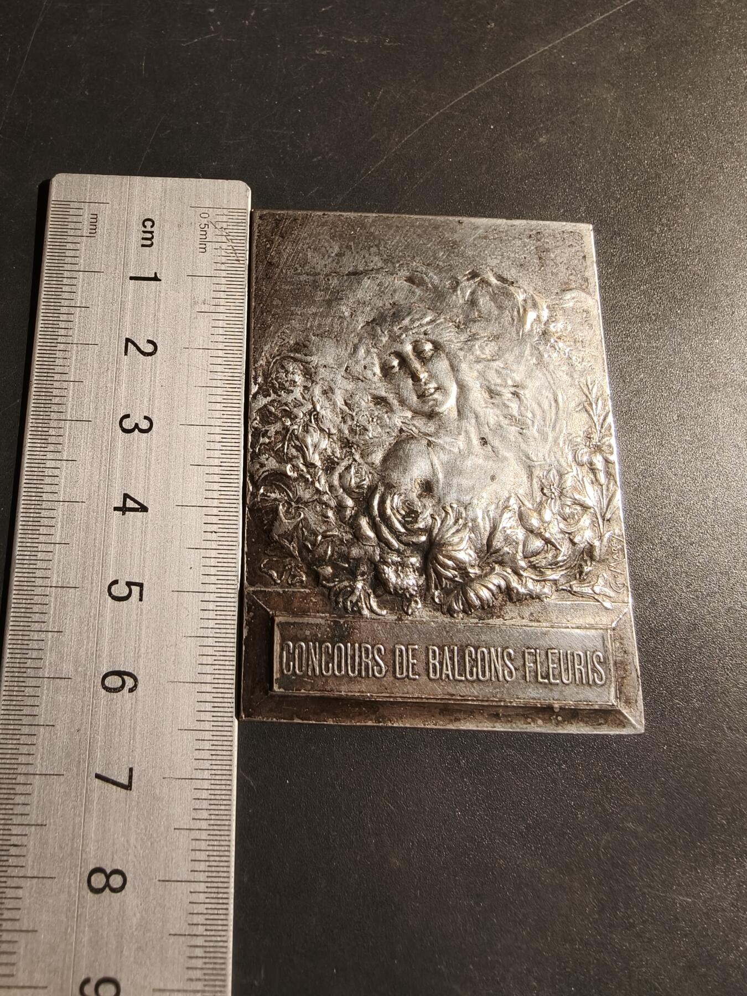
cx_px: 374
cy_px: 498
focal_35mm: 23
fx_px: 662
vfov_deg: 73.9
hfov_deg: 58.9
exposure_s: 1/100
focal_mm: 2.32
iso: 160
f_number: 2
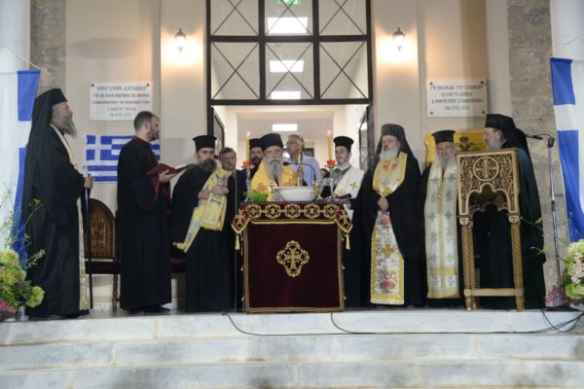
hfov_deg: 44.5
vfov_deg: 30.5
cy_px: 194
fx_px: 714
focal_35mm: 44
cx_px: 292
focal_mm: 44
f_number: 4.5
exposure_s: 1/100
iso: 2000
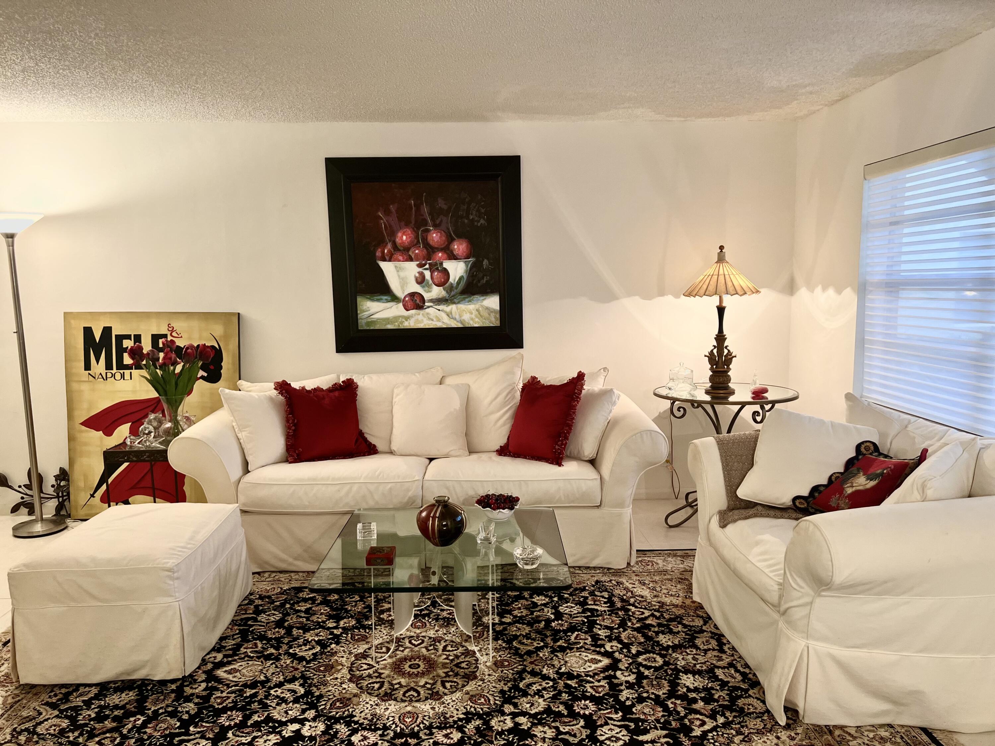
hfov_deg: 67.3
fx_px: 747
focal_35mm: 26
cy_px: 373
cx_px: 498
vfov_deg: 53.1
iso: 125
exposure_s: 1/60
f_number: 1.5
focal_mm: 5.7
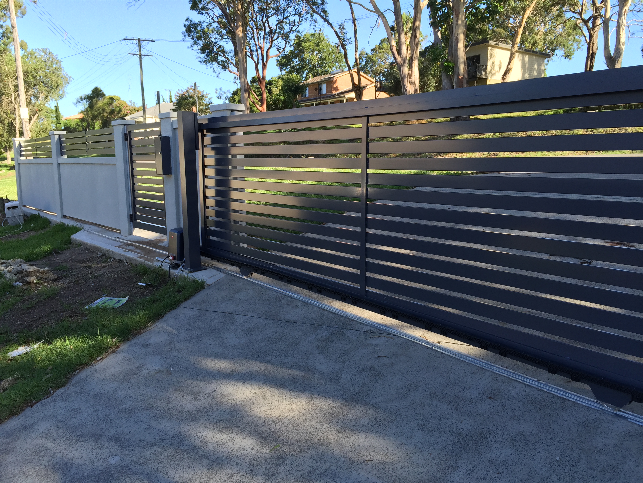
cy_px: 242
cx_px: 322
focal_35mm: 29
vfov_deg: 48.2
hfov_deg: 61.7
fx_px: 539
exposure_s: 1/501
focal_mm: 4.15
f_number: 2.2
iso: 32
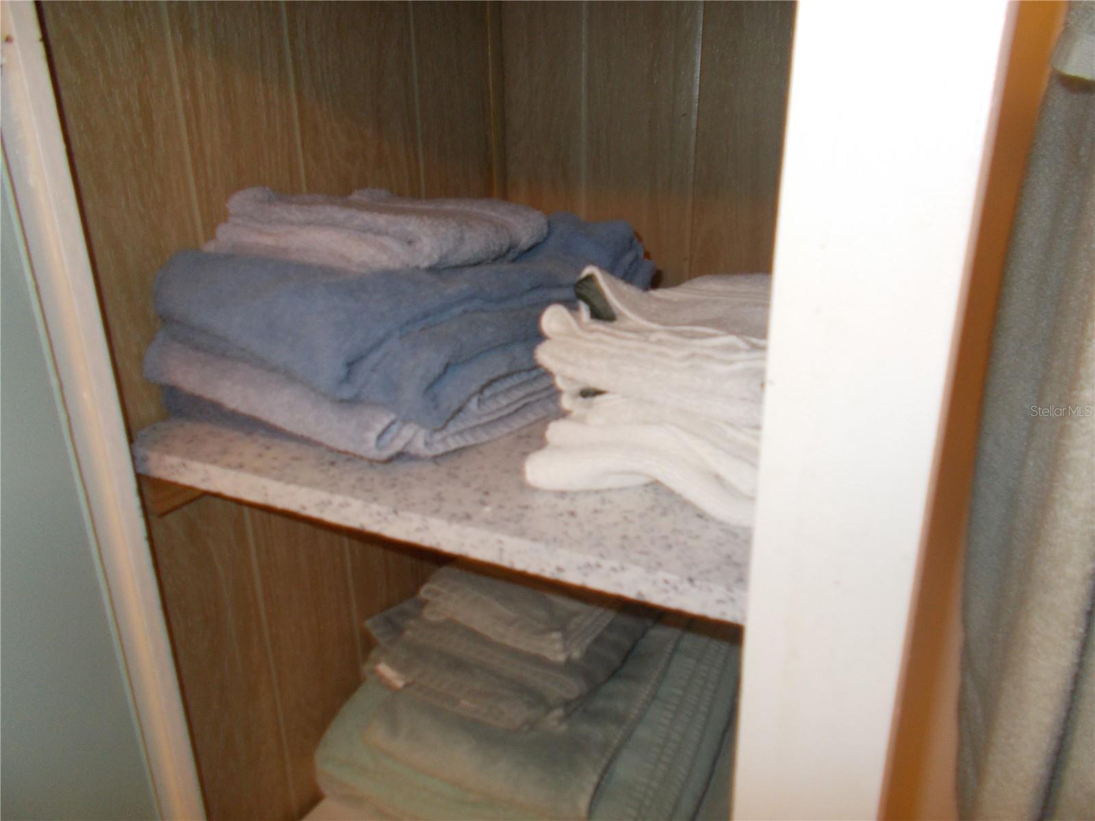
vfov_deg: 53.1
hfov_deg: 67.3
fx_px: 822
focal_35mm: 26
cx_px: 548
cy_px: 410
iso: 200
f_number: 3.2
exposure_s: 1/25
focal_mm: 4.6
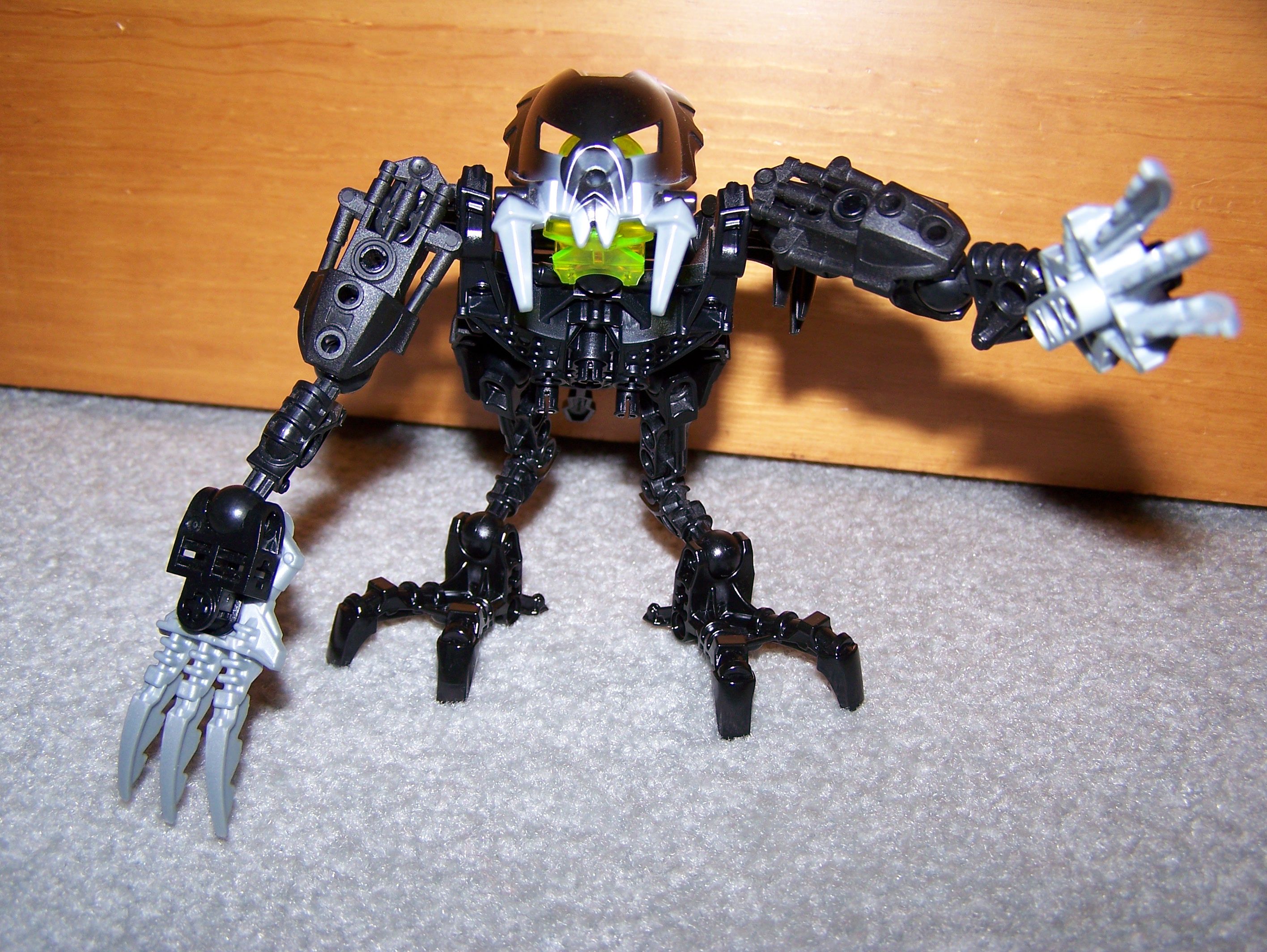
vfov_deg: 37.8
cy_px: 476
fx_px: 1392
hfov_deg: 48.9
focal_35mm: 38
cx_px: 634
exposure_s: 1/60
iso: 80
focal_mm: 6.3
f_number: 2.8
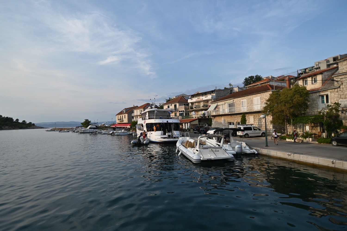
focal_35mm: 18
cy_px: 116
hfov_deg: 90.0
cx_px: 174
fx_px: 173
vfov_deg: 67.4
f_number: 4
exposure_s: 1/1600
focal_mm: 12
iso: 250
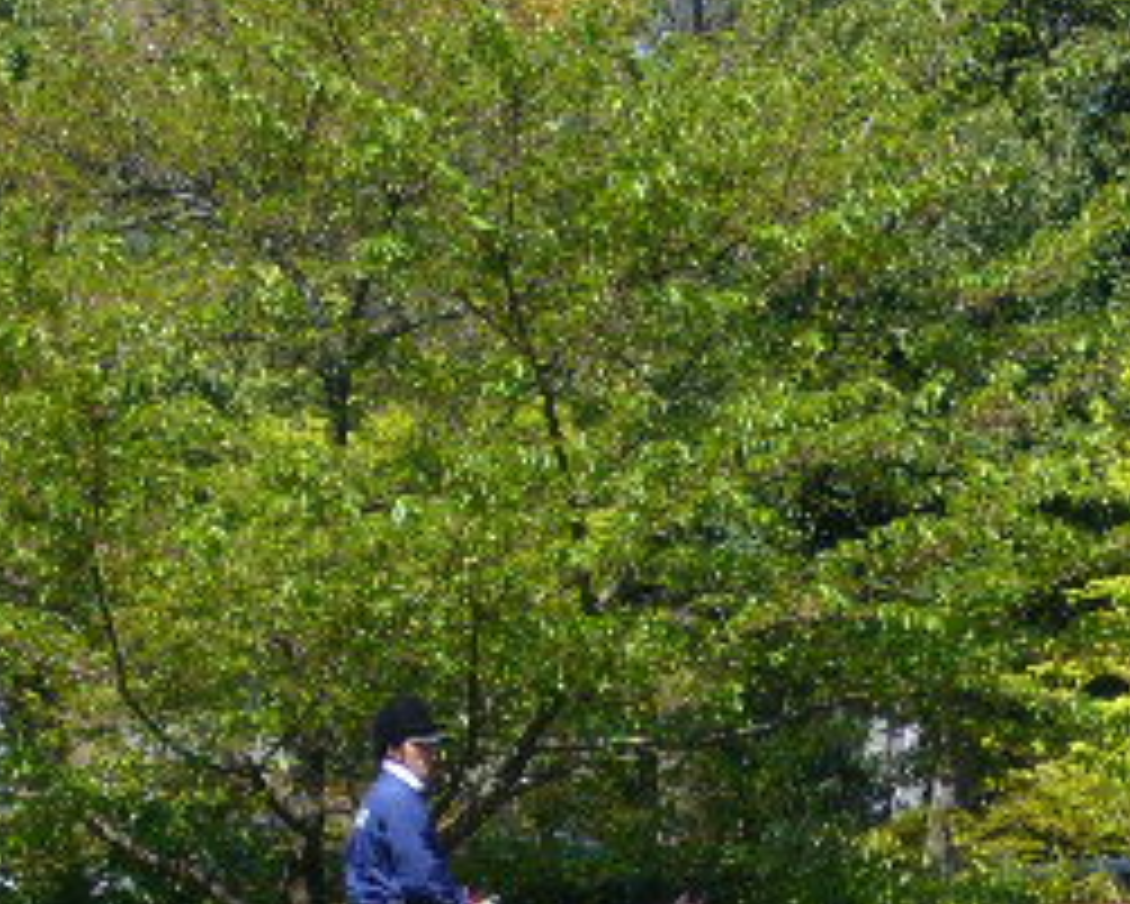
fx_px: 8565
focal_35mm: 256
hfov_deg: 7.5
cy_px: 1016
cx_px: 1026
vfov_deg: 6.0
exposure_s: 1/200
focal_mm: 17
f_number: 4.9
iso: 80
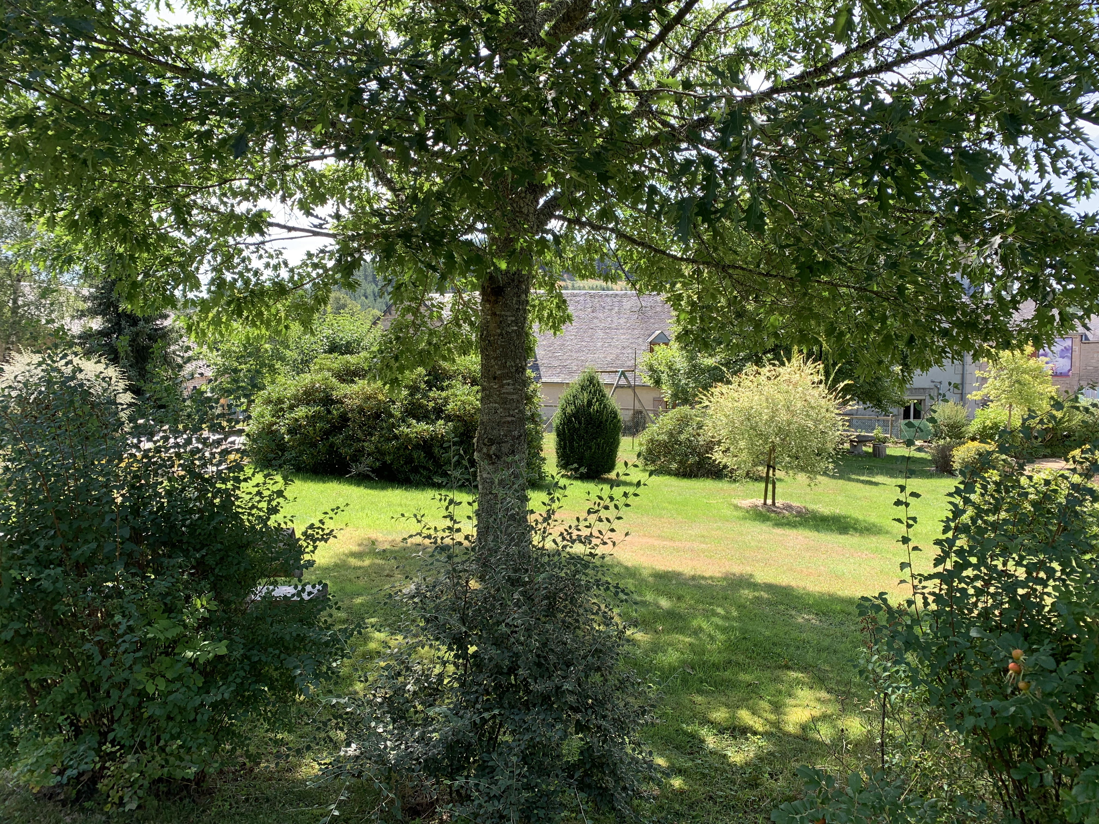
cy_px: 412
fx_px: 825
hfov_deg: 67.3
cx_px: 550
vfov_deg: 53.1
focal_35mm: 26
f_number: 1.8
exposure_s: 1/375
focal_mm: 4.25
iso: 25
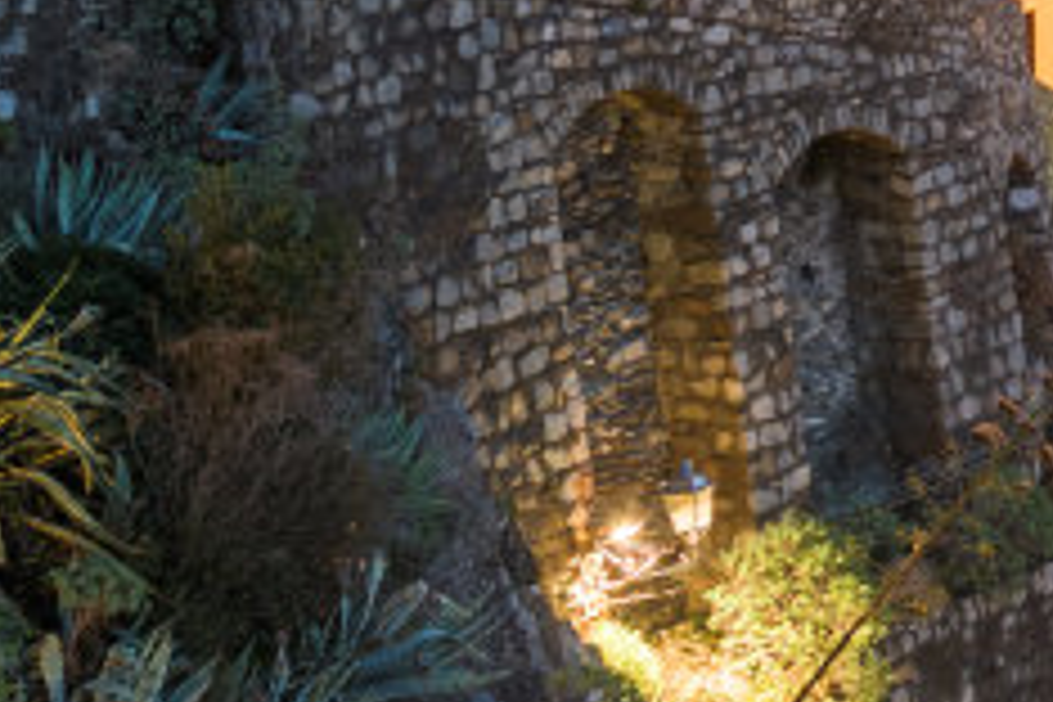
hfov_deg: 6.9
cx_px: 2223
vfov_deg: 4.7
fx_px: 8394
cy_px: -461
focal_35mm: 287
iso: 125
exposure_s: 4
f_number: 6.3
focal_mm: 42
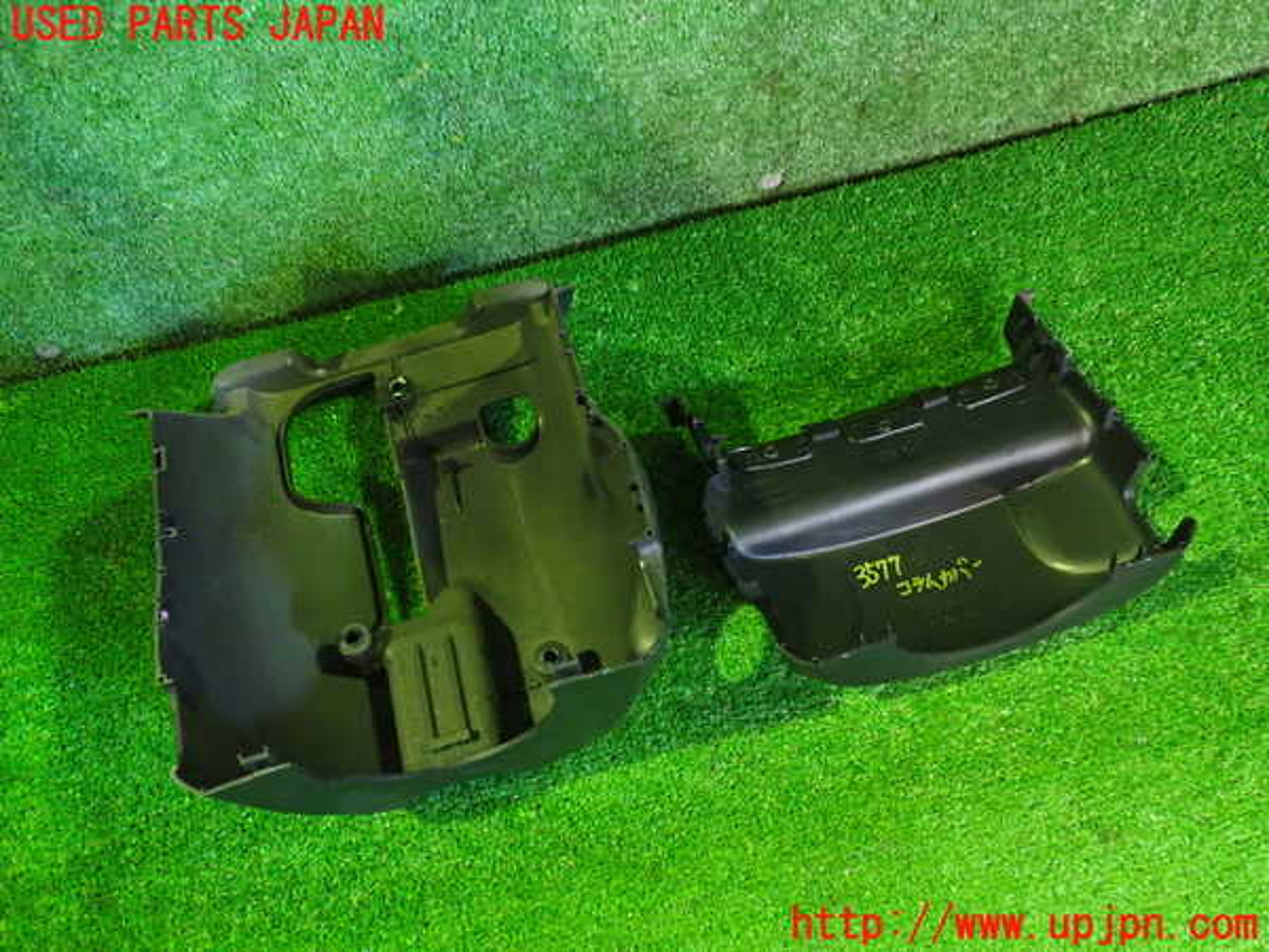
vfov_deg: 46.8
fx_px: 1100
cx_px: 634
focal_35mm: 30
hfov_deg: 60.0
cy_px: 476
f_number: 2.3
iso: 800
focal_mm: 5.4
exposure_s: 1/20
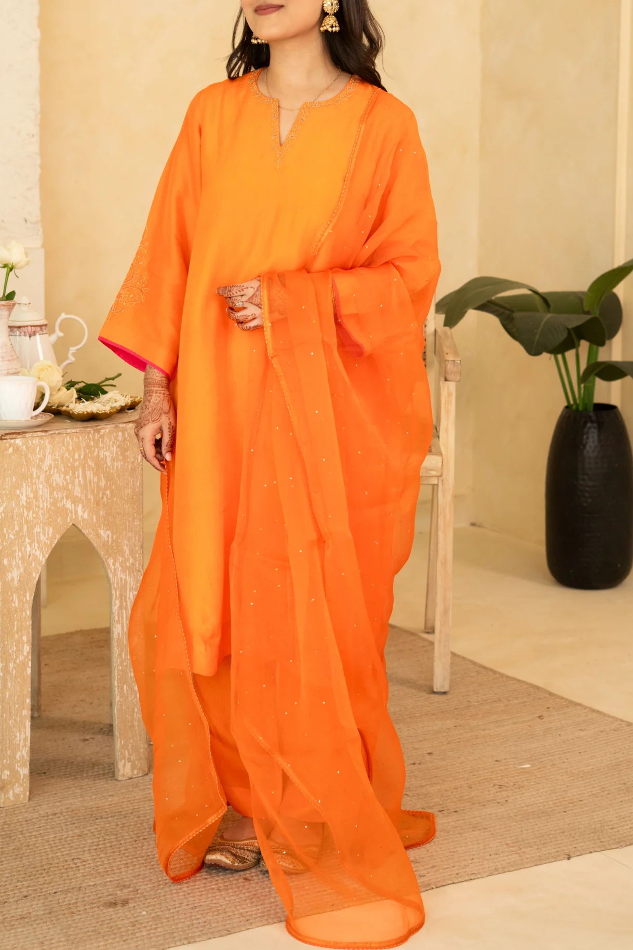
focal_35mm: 70
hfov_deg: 19.5
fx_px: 1846
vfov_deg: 28.7
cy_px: 331
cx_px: 298
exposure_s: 1/250
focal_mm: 50
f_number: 4.5
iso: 640
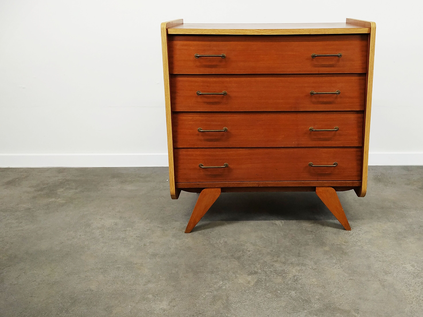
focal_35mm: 32
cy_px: 120
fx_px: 391
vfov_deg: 43.8
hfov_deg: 56.2
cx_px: 261
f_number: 1.9
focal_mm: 3.94
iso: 200
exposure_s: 1/50
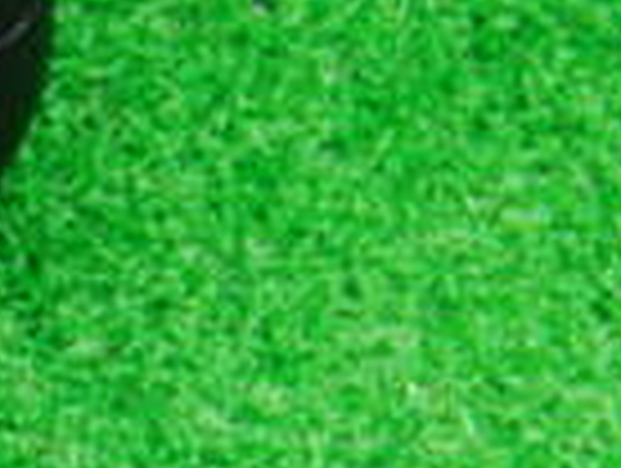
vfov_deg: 8.7
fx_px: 3073
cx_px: -756
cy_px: 454
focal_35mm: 171
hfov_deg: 10.3
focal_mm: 6.42
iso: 400
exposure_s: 1/15
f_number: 3.6
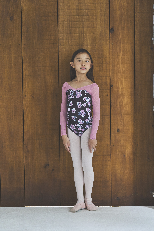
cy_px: 116
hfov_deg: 13.6
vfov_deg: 20.2
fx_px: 648
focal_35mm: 101
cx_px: 77
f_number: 2.8
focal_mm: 101
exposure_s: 1/160
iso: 2000
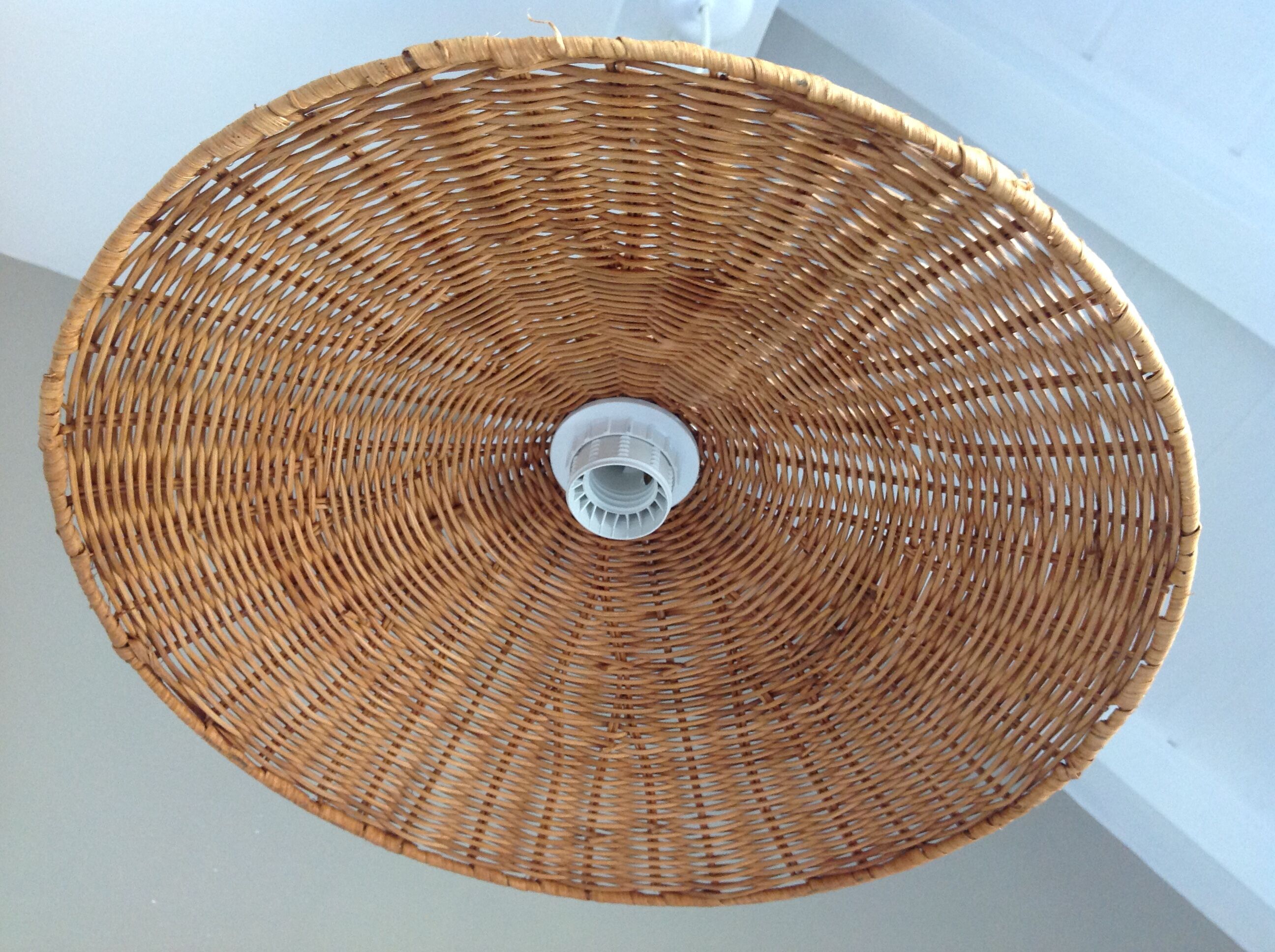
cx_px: 638
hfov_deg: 52.7
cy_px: 476
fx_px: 1287
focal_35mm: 35
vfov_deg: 40.6
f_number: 2.4
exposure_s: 1/15
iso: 160
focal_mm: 4.28
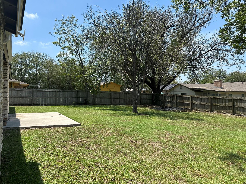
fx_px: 185
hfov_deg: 67.3
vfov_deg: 53.1
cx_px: 117
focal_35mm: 26
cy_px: 89
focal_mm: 6.86
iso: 80
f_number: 1.78
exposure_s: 1/3247
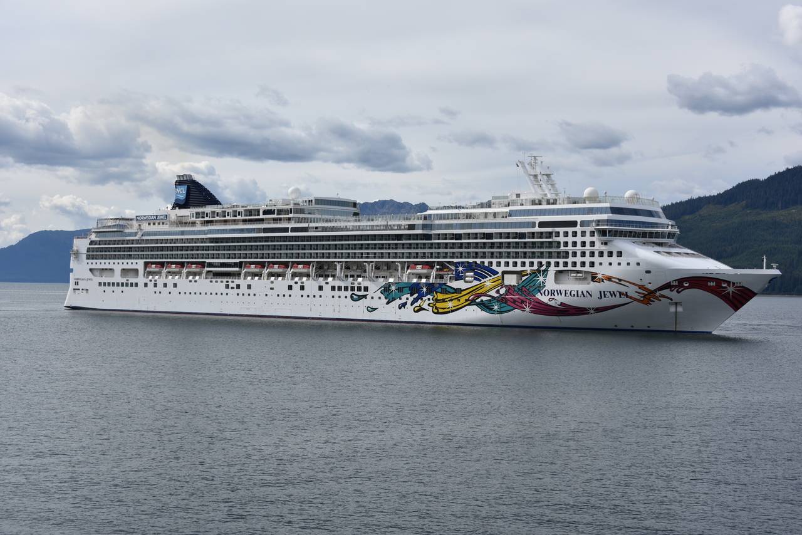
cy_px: 268
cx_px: 401
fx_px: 1225
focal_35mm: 55
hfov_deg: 36.2
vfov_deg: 24.6
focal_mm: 55
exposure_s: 1/320
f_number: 9
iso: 100
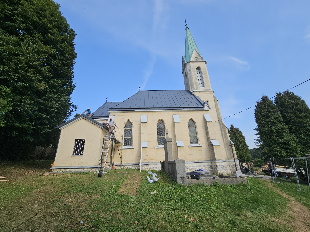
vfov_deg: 89.9
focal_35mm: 13
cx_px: 155
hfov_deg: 106.2
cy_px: 116
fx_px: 116
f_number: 2.2
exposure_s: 1/1563
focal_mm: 2.2
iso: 50
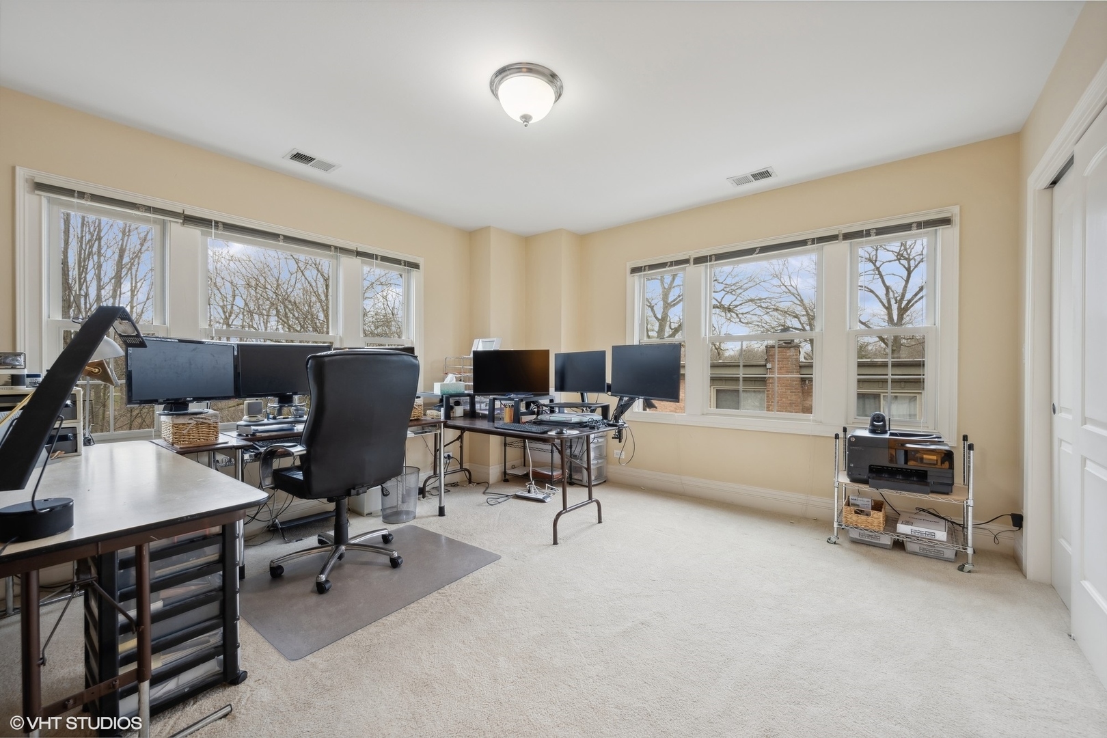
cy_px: 369
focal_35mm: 14
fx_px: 430
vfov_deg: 81.2
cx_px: 554
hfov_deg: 104.3
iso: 200
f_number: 9.5
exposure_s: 1/6
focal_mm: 14
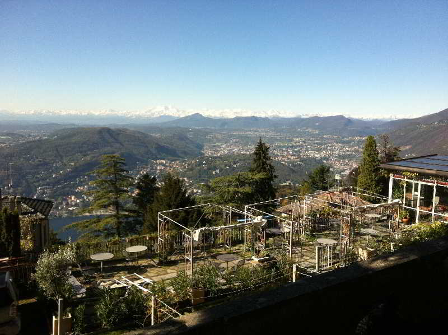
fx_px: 452
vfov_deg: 40.6
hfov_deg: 52.7
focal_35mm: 35
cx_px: 224
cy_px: 168
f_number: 2.8
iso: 80
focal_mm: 3.85
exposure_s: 1/1265
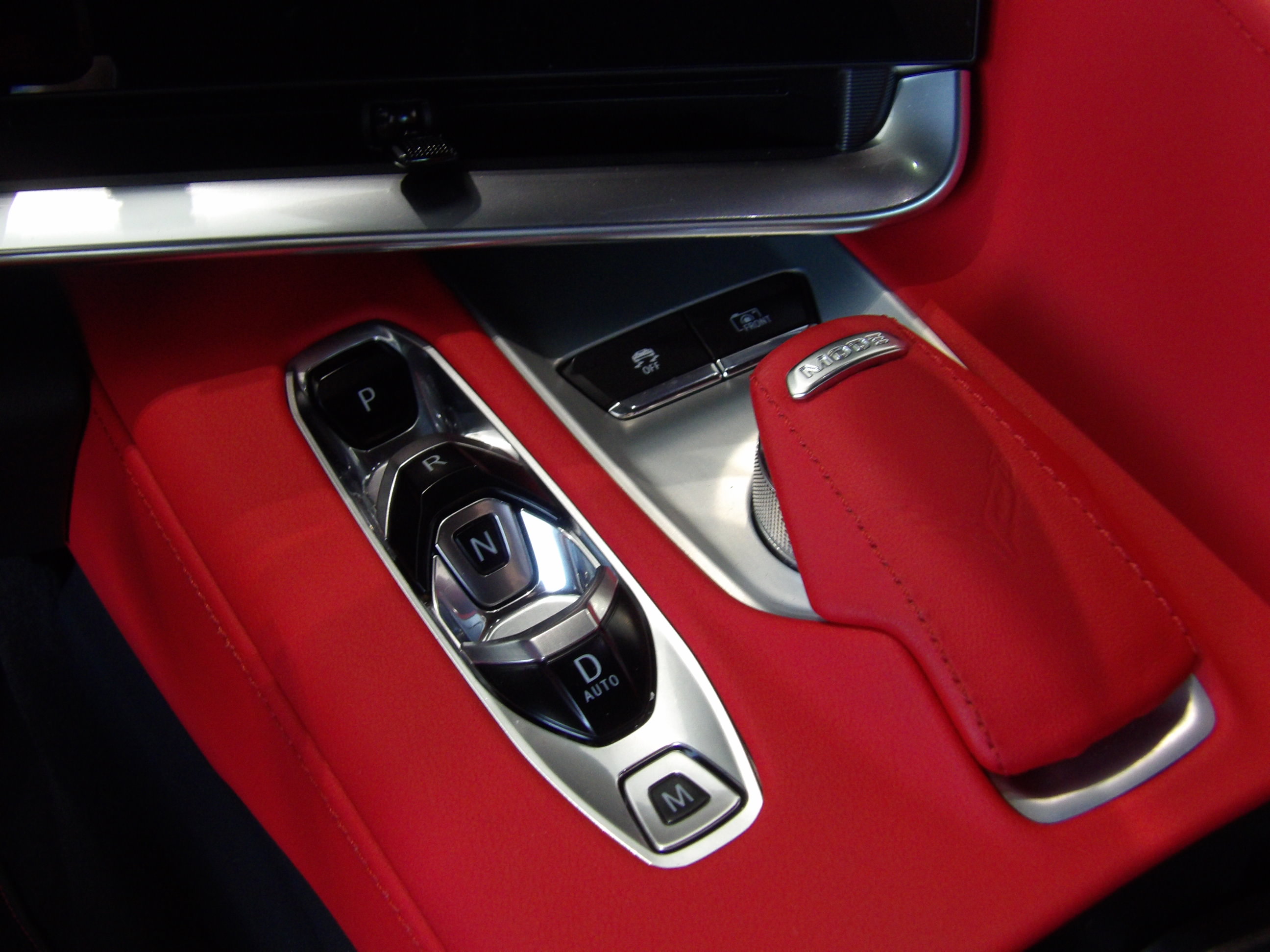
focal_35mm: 46
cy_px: 476
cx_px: 635
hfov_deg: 41.2
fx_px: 1688
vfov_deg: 31.5
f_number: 3.8
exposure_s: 1/20
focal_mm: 8.2
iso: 378
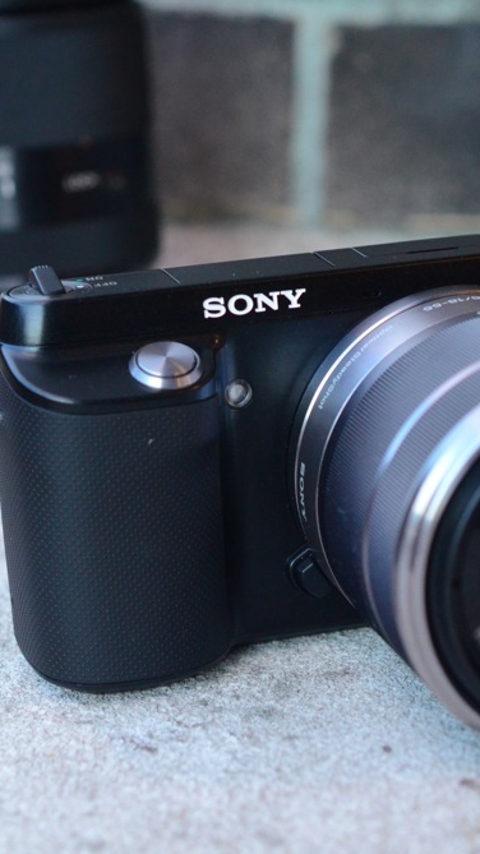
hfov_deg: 12.6
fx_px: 2174
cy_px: 431
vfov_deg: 22.2
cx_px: 272
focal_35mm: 96
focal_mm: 40
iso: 2000
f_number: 5
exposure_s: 1/80
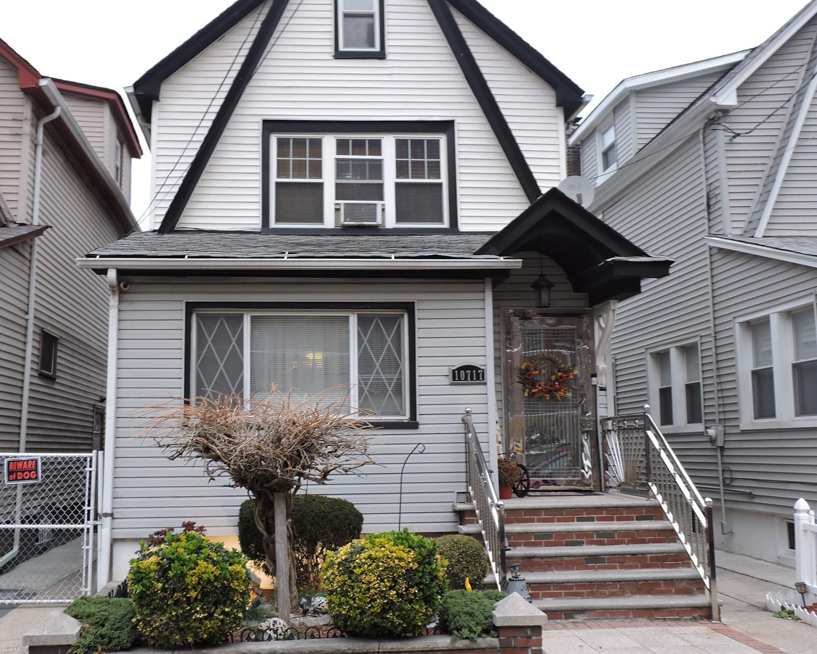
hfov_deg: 47.7
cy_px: 322
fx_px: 919
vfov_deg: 39.2
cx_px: 337
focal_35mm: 38
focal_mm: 5.4
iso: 160
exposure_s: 1/30
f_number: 3.1
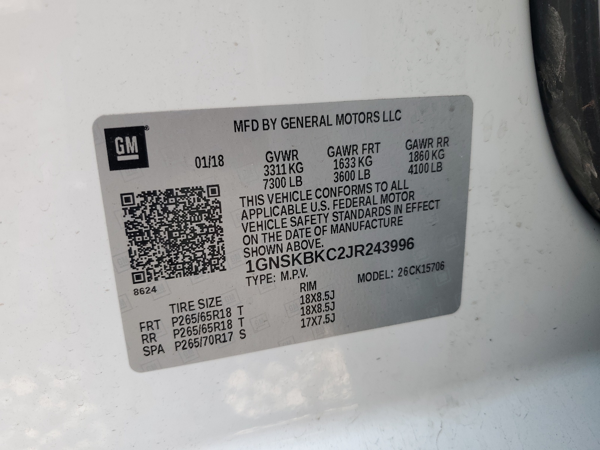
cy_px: 225
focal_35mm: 26
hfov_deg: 67.3
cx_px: 300
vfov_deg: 53.1
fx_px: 451
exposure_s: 1/312
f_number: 1.5
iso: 50
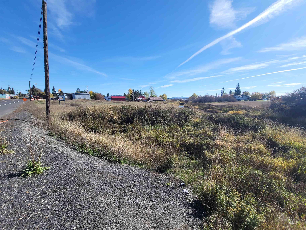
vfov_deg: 89.9
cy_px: 115
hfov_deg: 106.2
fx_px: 115
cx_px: 153
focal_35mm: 13
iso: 64
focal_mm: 2.2
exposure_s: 1/1533
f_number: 2.2
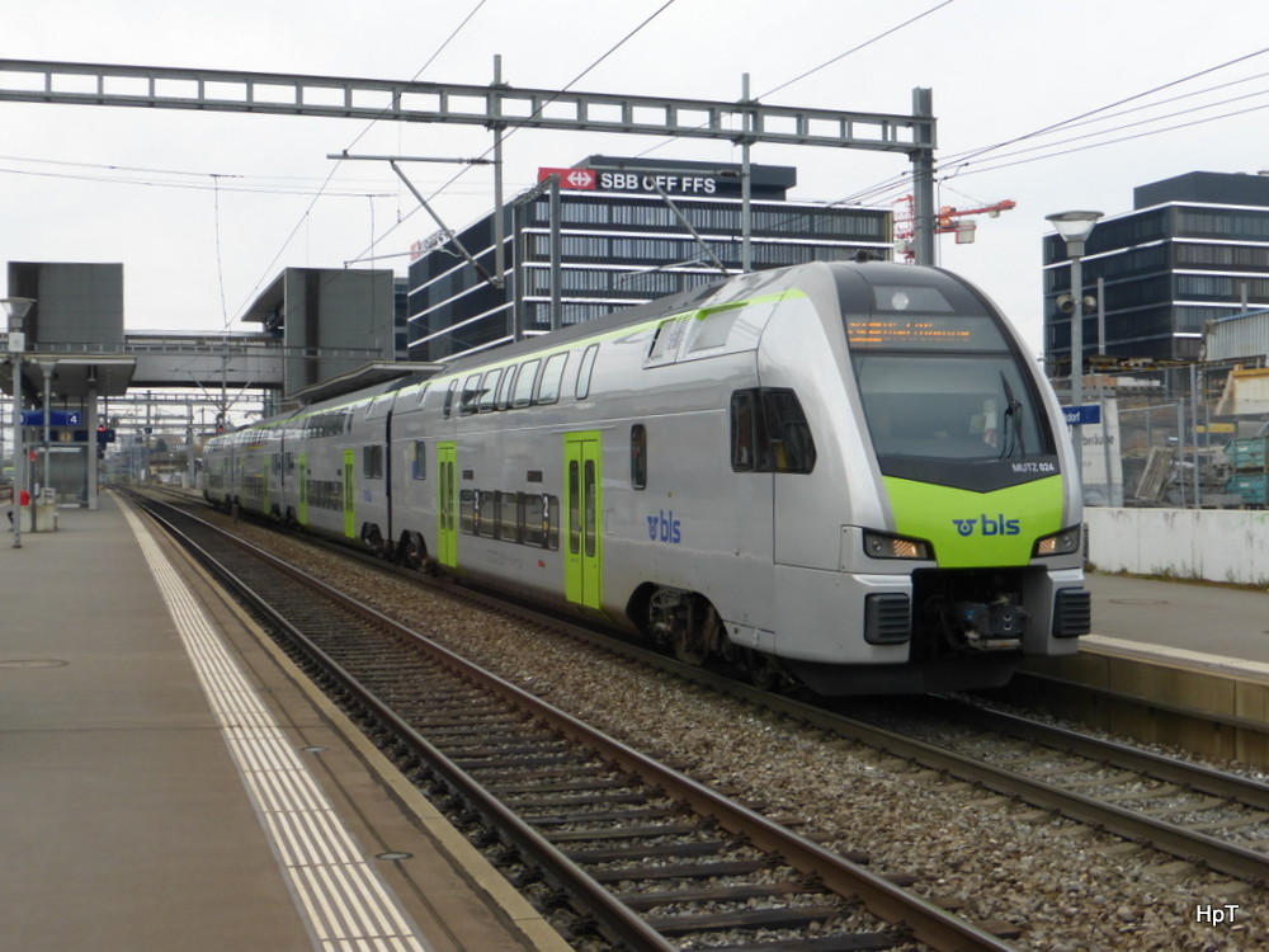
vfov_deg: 31.5
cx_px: 634
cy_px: 476
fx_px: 1686
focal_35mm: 46
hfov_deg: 41.2
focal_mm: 7.9
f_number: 4.1
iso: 100
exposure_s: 1/320
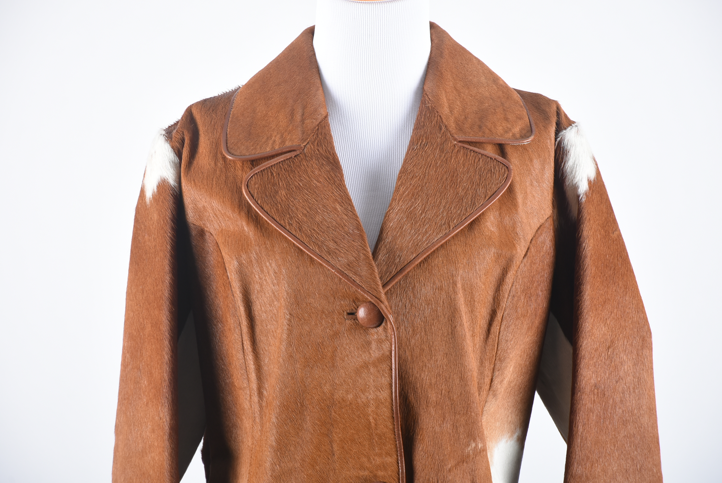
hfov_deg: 9.8
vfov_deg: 6.6
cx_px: 361
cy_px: 242
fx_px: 4215
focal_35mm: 210
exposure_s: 1/200
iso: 200
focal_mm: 140
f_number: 10
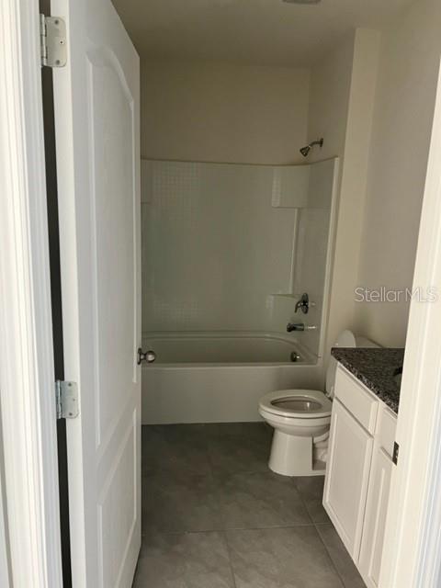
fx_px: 442
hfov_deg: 53.1
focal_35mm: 26
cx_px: 220
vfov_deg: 67.3
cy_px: 294
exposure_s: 1/60
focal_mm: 5.7
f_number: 1.5
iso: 125
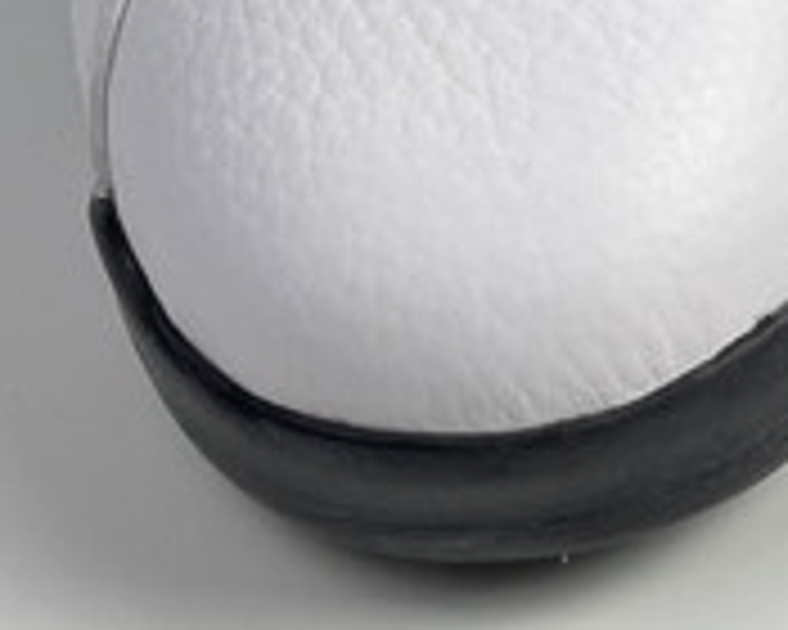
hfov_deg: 12.5
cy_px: -414
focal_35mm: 145
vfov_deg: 10.2
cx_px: 1270
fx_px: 3382
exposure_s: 1/100
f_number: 1.6
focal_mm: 4.2
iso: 40
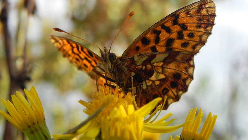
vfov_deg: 11.6
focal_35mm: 104
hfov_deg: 20.6
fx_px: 684
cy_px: 54
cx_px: 124
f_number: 5
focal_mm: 16.9
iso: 160
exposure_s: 1/540
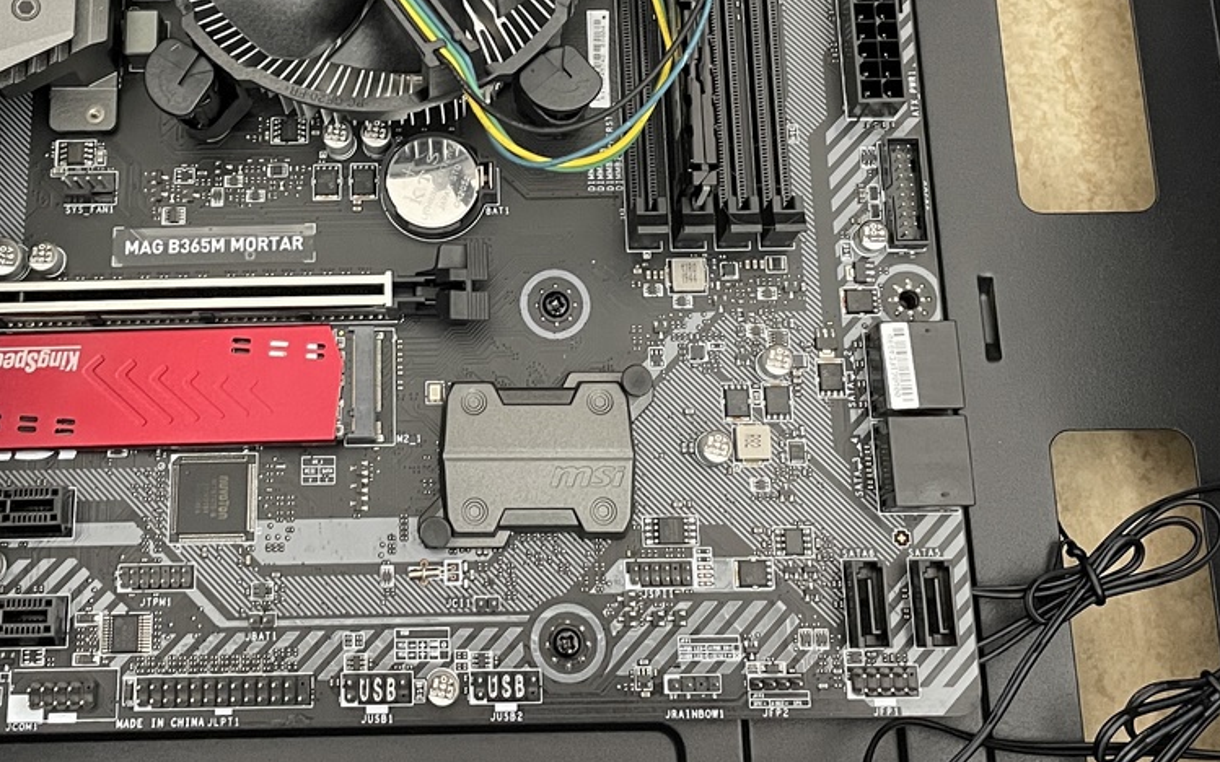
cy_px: 83
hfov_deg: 38.0
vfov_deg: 23.8
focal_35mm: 53
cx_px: 459
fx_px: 1762
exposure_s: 1/25
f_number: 1.6
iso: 640
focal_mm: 4.2
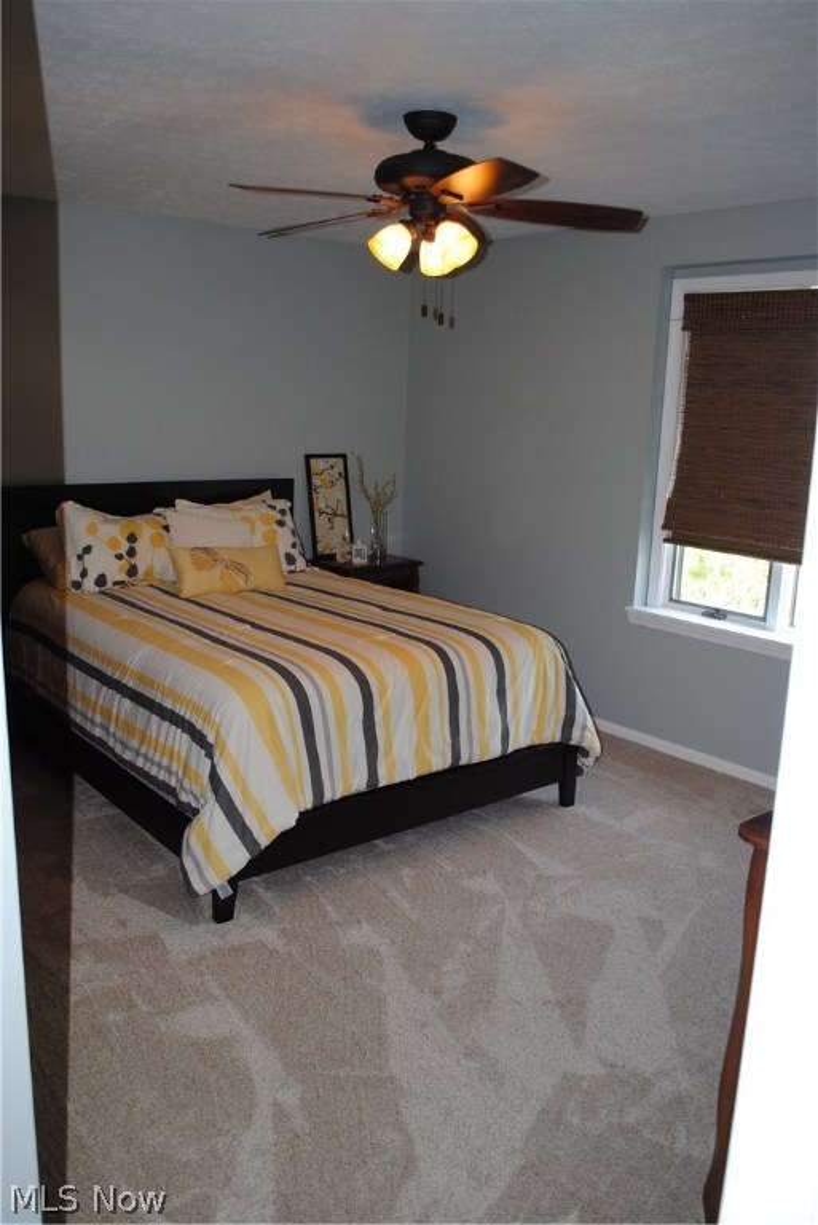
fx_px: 1021
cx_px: 409
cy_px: 612
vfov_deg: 61.9
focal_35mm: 30
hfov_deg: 43.7
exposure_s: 1/60
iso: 200
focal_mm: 20
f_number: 3.8
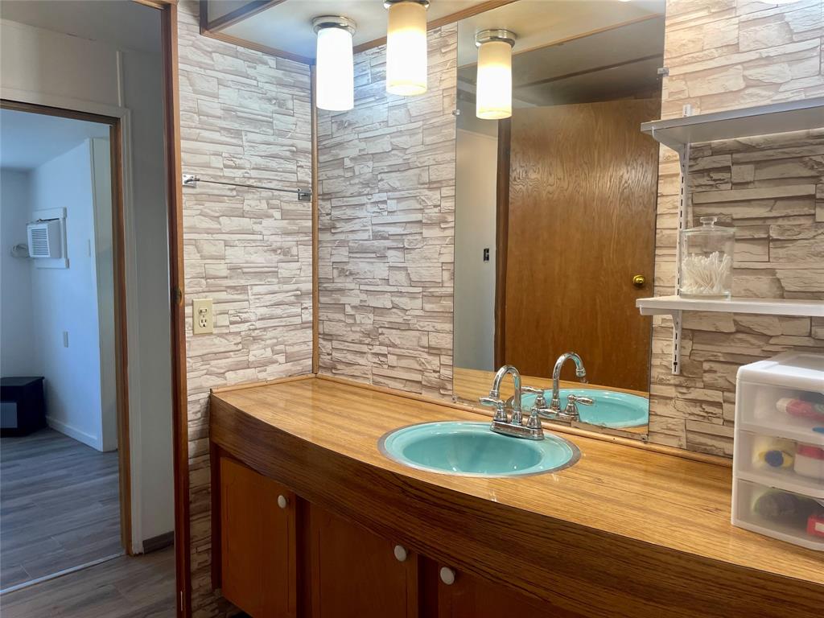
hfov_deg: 69.4
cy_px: 309
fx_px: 595
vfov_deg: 54.9
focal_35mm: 25
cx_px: 412
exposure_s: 1/120
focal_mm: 5.1
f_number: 1.6
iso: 80
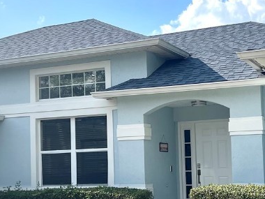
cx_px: 142
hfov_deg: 27.8
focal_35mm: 70
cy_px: 131
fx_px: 536
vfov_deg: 20.9
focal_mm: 5.1
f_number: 1.6
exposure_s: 1/4902
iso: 32
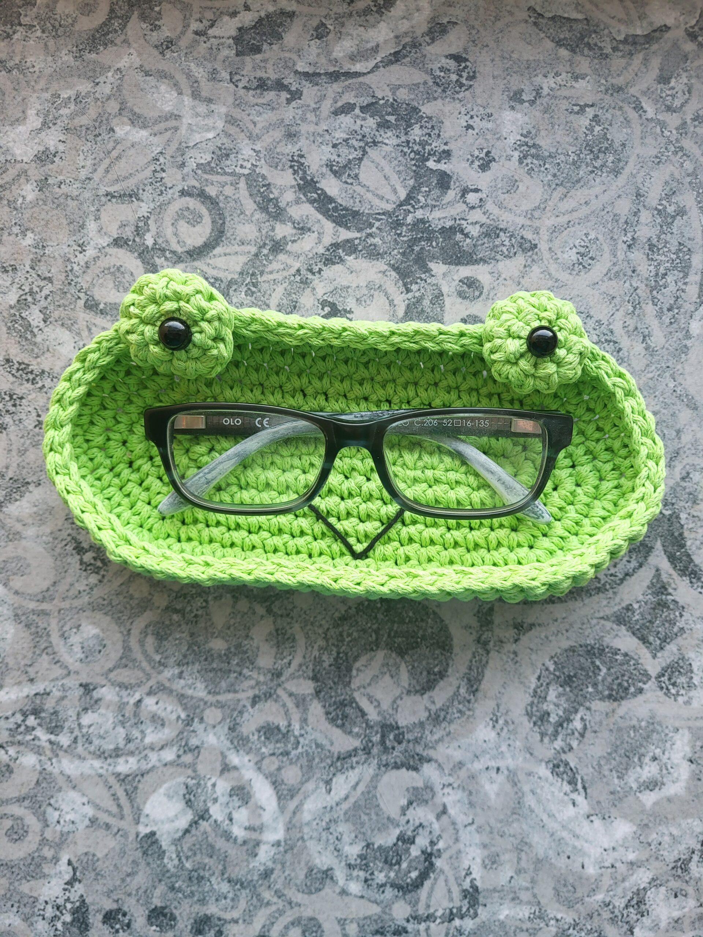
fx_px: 704
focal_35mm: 26
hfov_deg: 53.1
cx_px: 352
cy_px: 468
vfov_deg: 67.3
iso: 100
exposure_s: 1/100
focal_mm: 5.4
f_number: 1.8
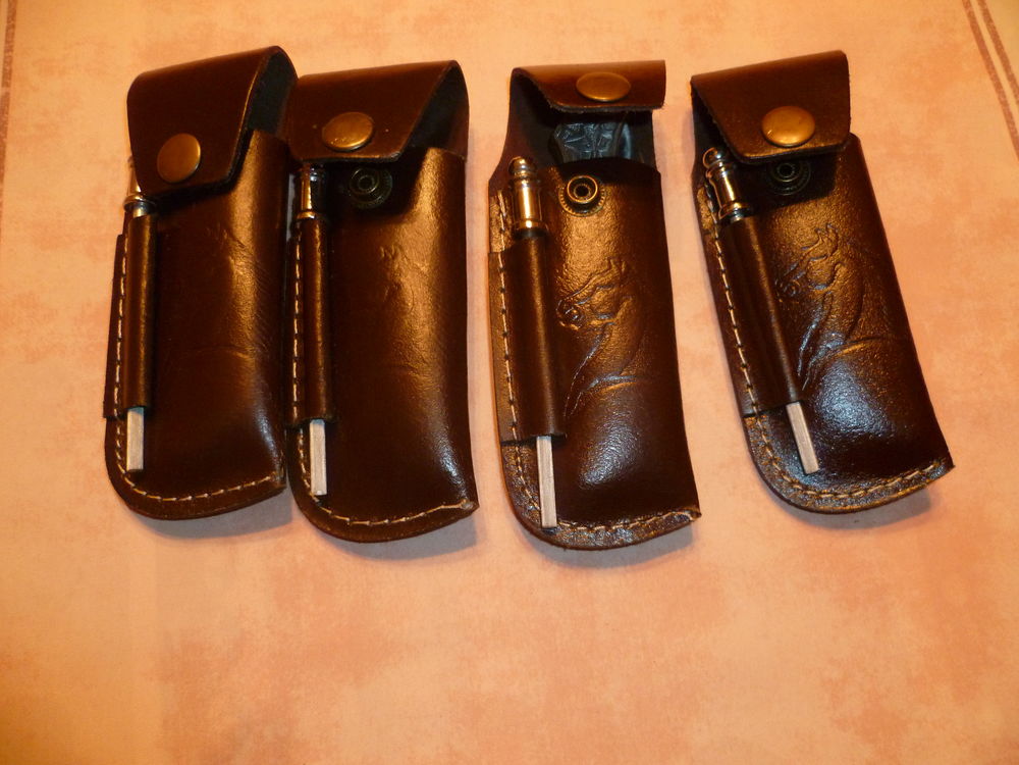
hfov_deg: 63.4
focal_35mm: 28
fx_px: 824
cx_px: 510
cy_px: 382
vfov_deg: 49.7
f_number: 2.8
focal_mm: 5
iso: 250
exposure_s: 1/30
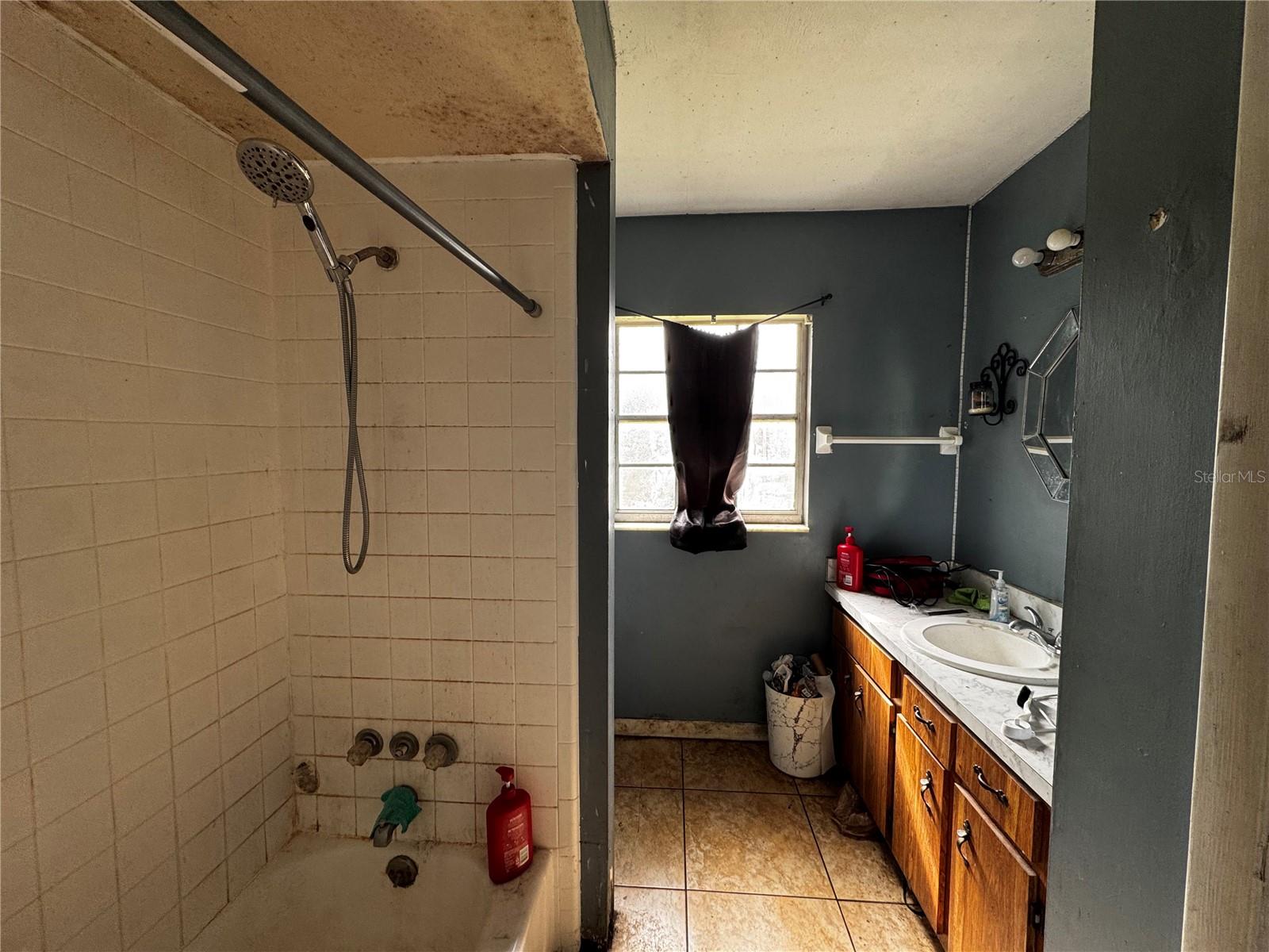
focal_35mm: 14
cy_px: 476
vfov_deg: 85.7
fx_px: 513
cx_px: 634
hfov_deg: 102.1
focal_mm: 2.22
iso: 125
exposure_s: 1/99
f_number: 2.2
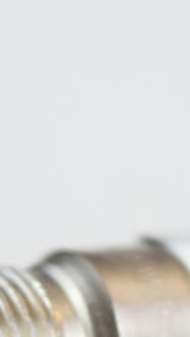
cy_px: 324
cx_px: 137
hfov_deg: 4.0
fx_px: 2741
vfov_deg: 7.0
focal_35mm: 307
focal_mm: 52
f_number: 5.6
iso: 900
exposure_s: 1/60
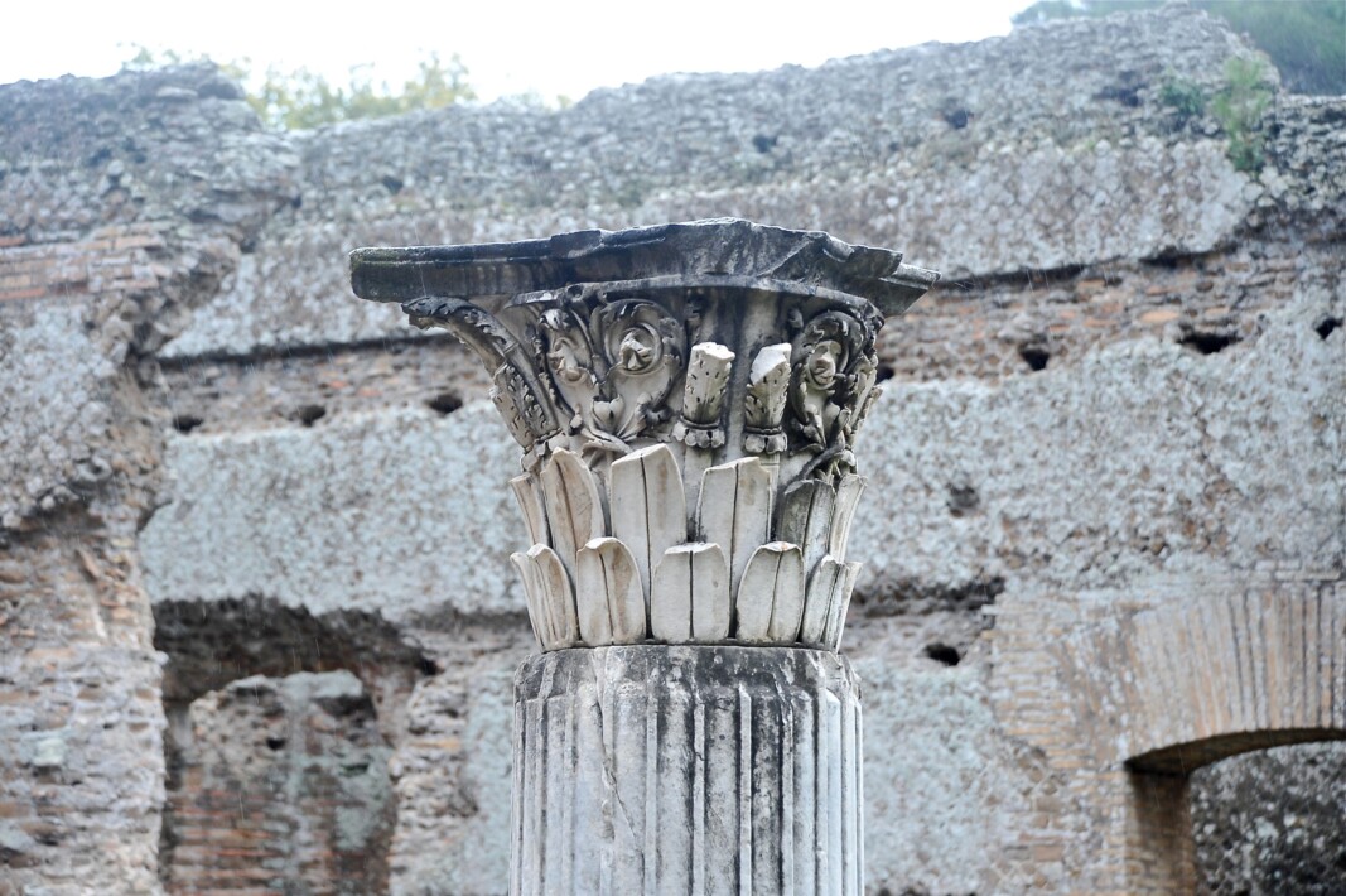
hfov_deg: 23.9
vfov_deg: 16.1
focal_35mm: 85
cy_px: 448
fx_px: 3176
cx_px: 673
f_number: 5.6
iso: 400
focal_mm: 85
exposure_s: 1/125
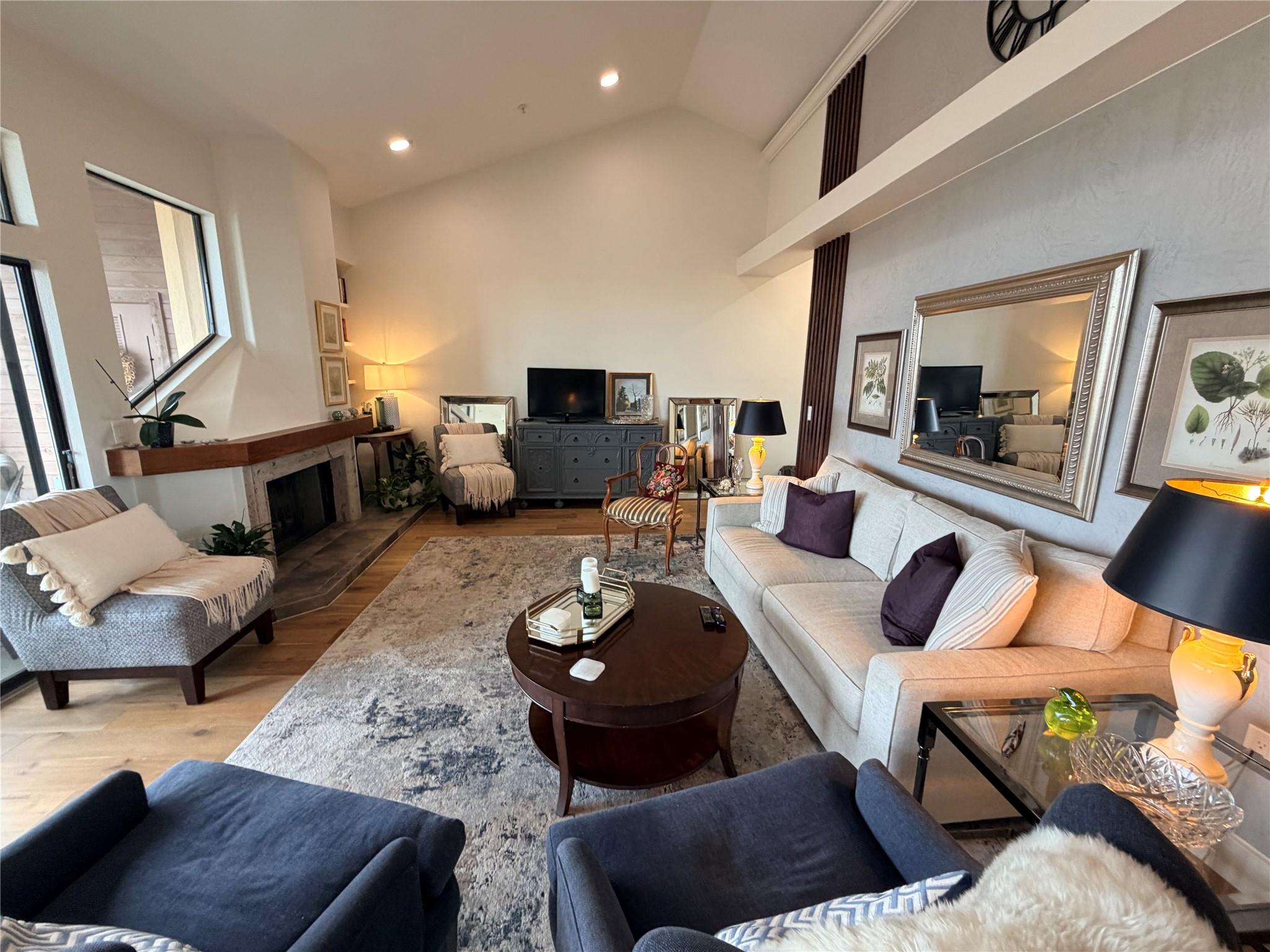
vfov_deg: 85.7
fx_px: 514
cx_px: 635
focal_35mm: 14
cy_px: 476
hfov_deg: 102.1
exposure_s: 1/60
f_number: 2.2
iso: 250
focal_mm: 2.22
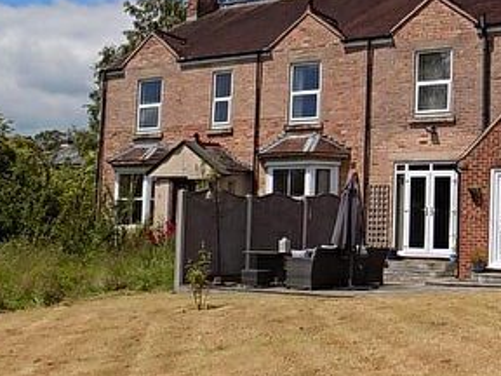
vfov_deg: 26.1
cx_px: 445
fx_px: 810
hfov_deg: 32.7
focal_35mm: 56
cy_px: 171
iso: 80
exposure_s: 1/200
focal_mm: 4
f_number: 9.9
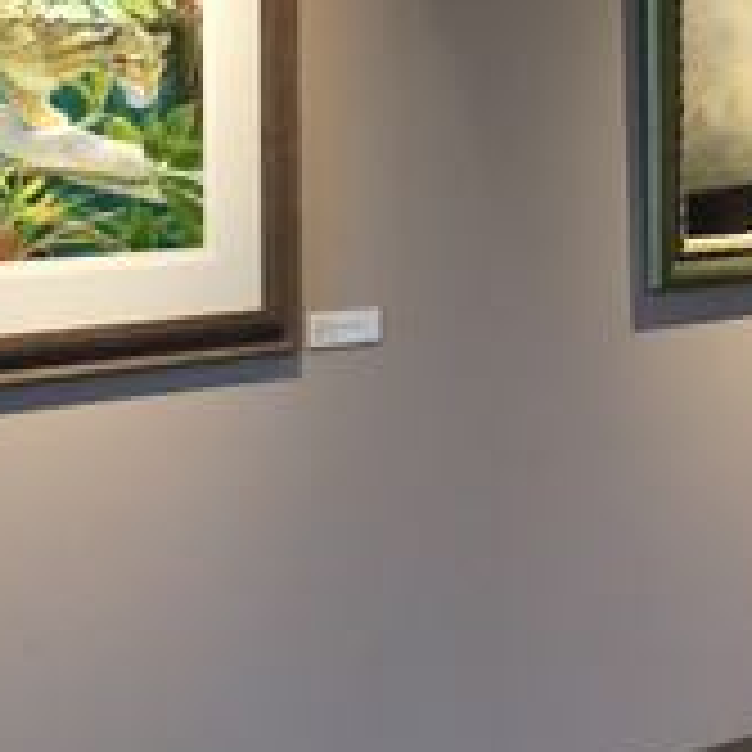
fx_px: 2163
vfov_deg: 19.4
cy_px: 88
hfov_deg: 19.4
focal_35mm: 88
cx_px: 669
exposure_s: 1/30
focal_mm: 4.15
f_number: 2.2
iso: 125
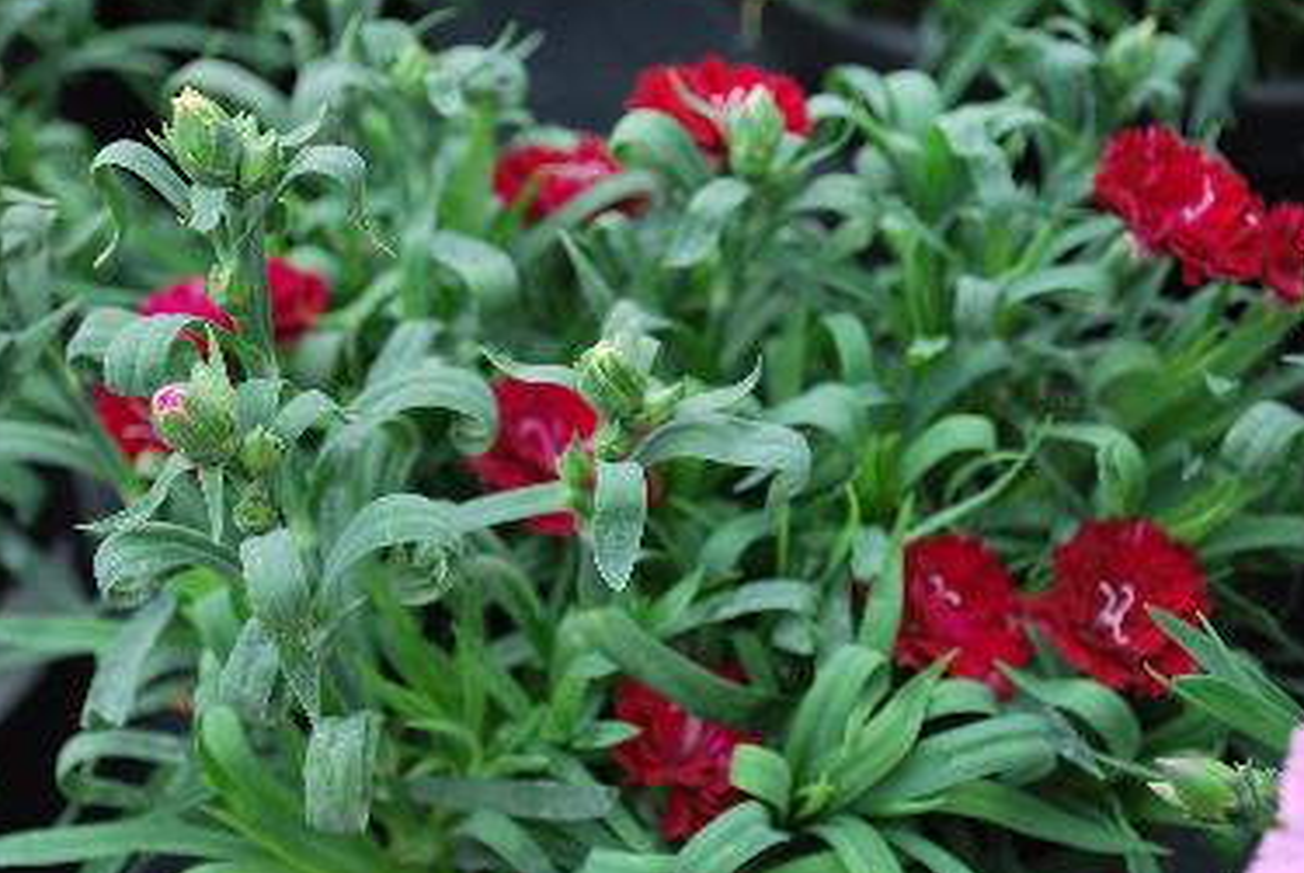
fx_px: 2321
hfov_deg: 31.4
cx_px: 622
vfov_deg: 21.3
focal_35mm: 64
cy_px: 417
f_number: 5.3
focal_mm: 40
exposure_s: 1/50
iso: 200
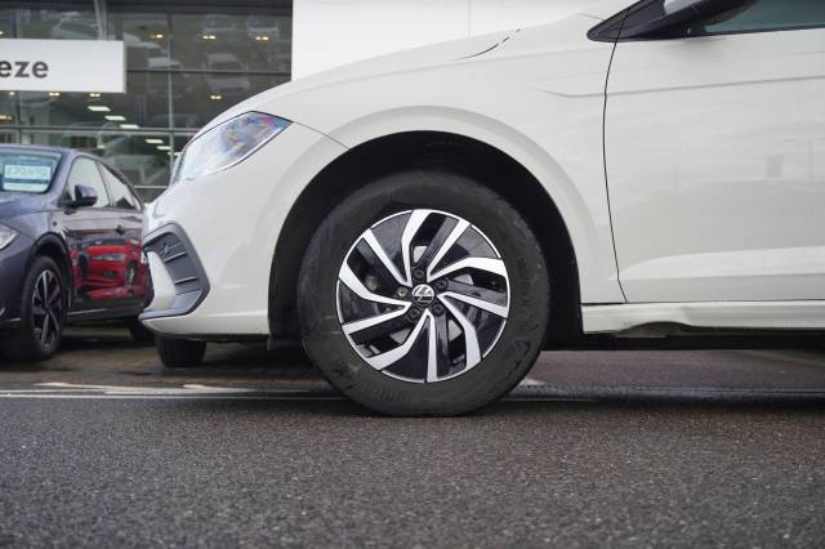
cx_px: 412
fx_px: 962
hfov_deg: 46.4
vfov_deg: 31.9
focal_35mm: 42
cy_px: 274
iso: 200
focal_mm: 28
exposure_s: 1/200
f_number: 4.5
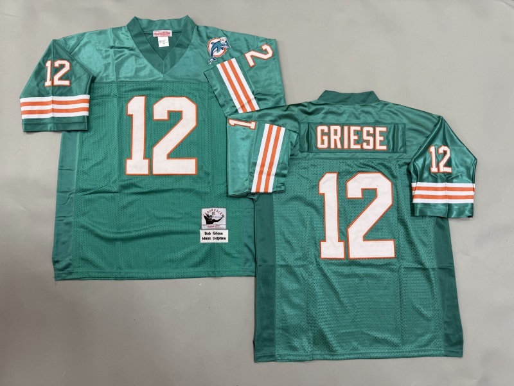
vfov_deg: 56.8
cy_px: 193
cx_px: 257
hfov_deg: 71.6
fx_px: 356
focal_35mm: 24
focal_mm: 6.76
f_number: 1.78
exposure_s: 1/50
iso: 100
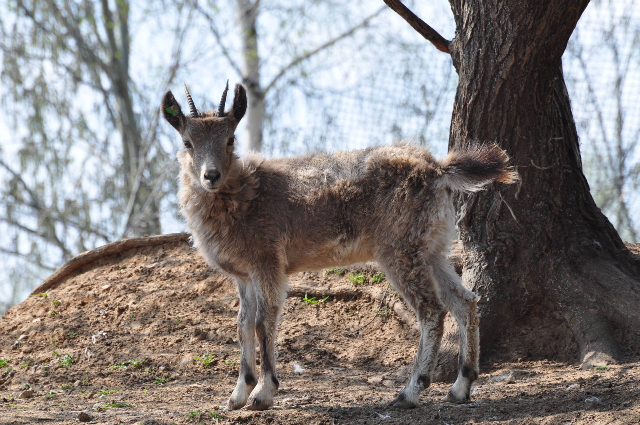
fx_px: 7991
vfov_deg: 3.0
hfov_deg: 4.6
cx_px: 320
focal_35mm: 450
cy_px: 212
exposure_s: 1/200
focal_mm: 300
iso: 200
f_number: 8
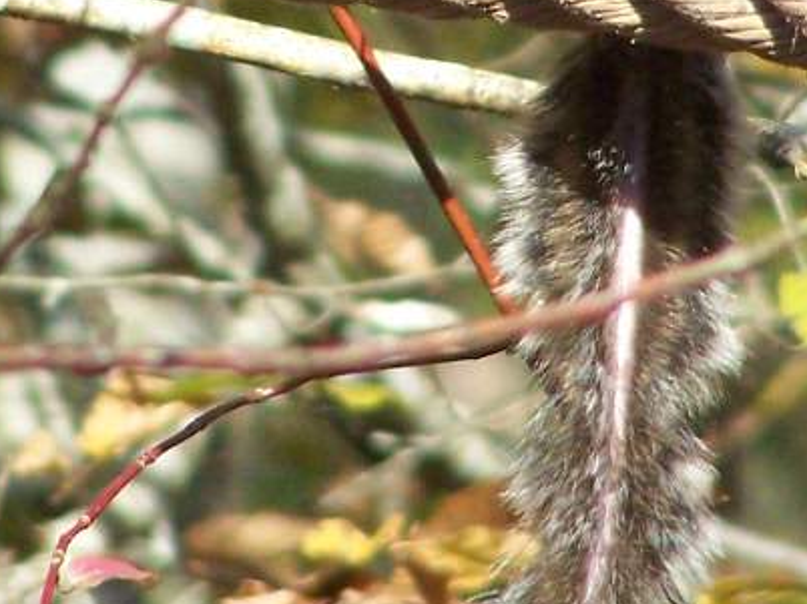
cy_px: -138
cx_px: 458
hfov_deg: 1.3
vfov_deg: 1.0
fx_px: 35251
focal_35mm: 1513
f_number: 3.7
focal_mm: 63
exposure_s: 1/400
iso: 125
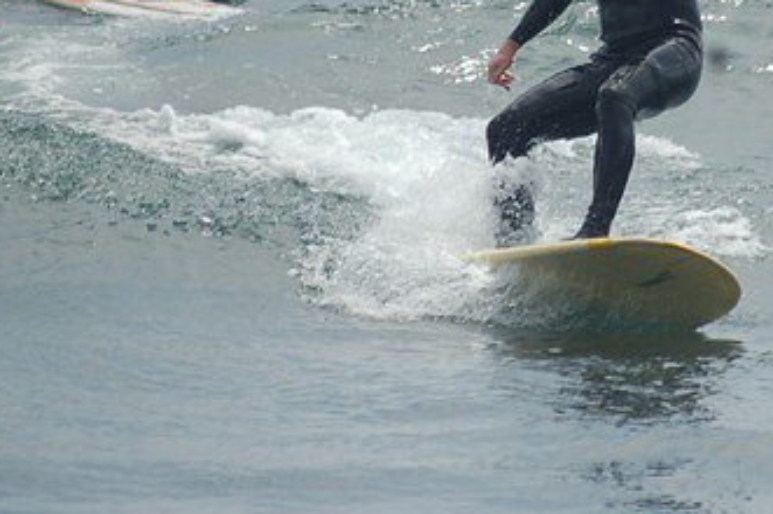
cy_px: 100
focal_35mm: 871
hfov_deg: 2.4
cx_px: 642
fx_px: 18683
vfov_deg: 1.6
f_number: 6
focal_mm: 300
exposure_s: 1/2000
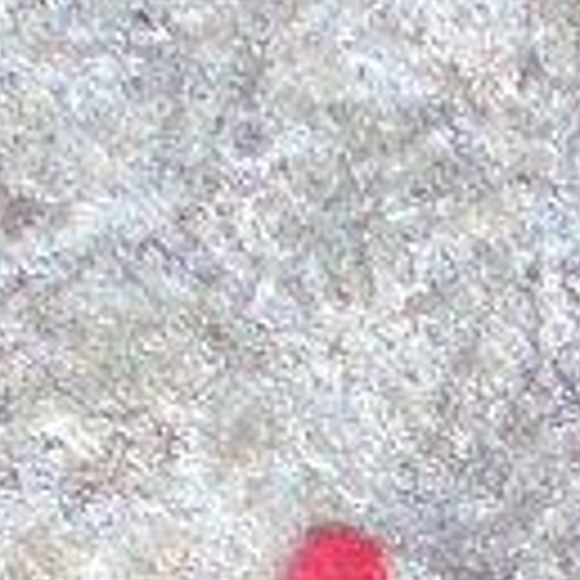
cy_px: 787
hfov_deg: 8.8
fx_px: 3734
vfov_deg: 8.7
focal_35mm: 197
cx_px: 715
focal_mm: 5.9
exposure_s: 1/1592
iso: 100
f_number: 4.5
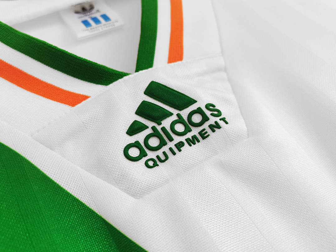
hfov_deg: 67.3
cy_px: 126
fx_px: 252
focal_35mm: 26
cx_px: 168
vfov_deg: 53.1
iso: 160
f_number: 1.8
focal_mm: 5.58
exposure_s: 1/100
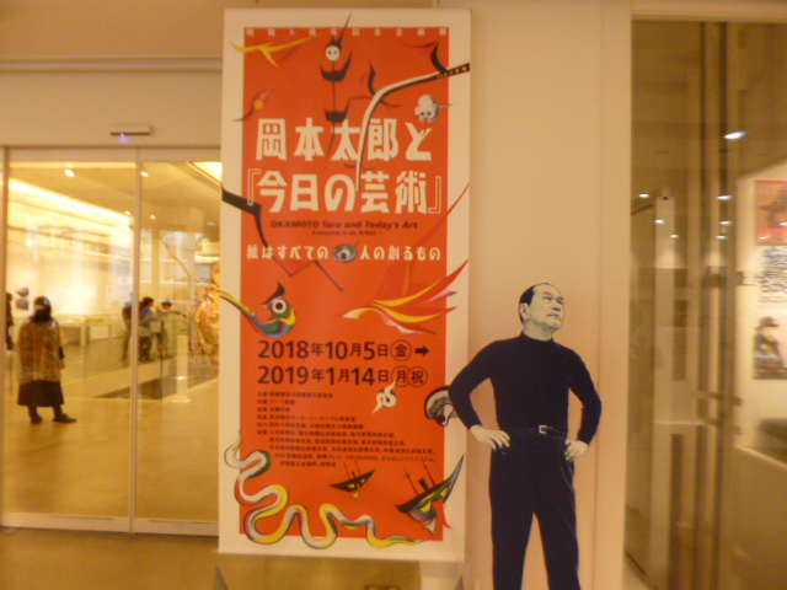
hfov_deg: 71.6
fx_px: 546
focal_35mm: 24
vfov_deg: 56.8
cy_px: 295
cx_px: 394
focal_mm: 4.3
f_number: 2.5
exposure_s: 1/15
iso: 400
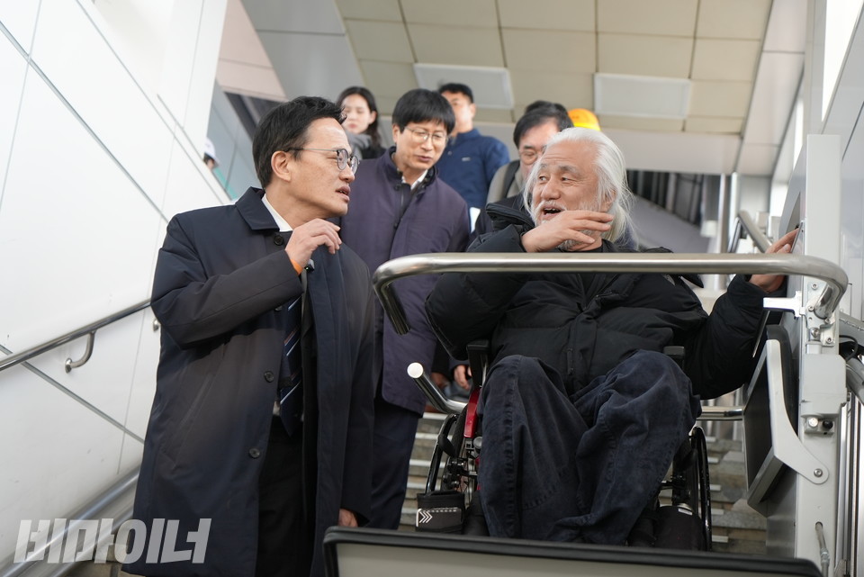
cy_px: 288
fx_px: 1465
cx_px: 432
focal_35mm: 61
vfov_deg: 22.3
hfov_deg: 32.9
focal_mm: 61
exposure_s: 1/160
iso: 800
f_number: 4
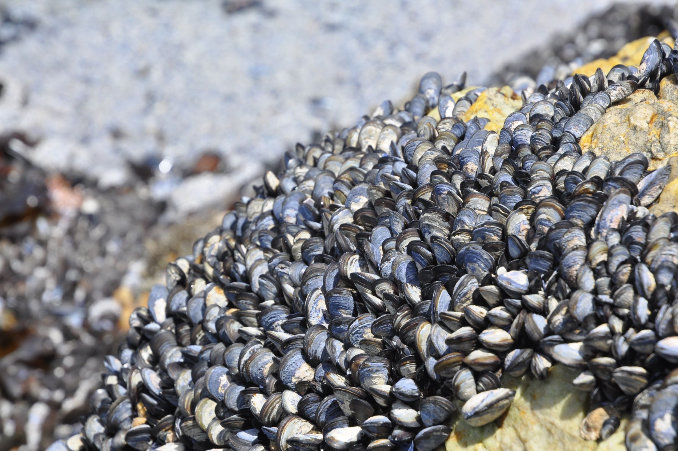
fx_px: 2398
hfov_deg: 16.1
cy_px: 226
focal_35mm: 128
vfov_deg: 10.7
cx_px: 339
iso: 200
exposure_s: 1/320
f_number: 9
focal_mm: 85
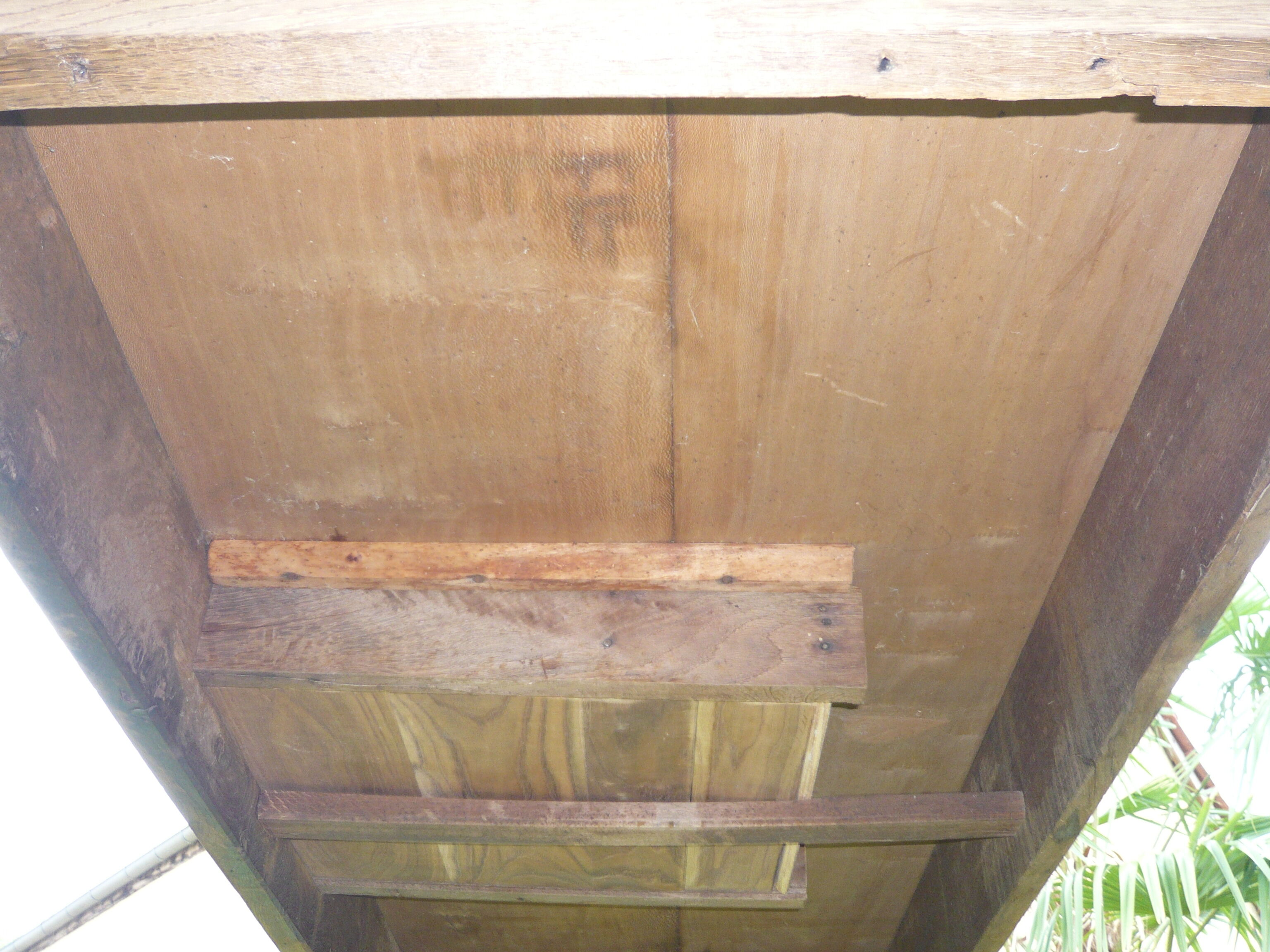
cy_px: 476
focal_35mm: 36
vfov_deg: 39.7
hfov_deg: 51.4
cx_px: 635
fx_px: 1321
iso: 160
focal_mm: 5.8
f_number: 3.1
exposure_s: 1/30
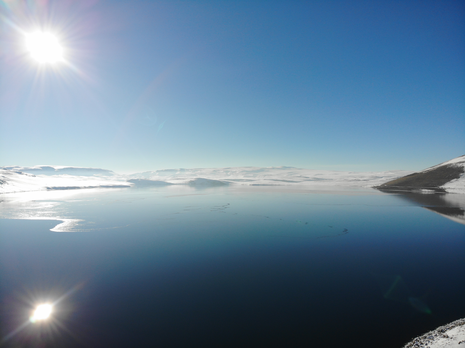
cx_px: 232
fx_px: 322
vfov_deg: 56.8
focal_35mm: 24
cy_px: 174
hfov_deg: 71.6
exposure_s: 1/2449
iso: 102
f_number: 2.8
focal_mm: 4.5
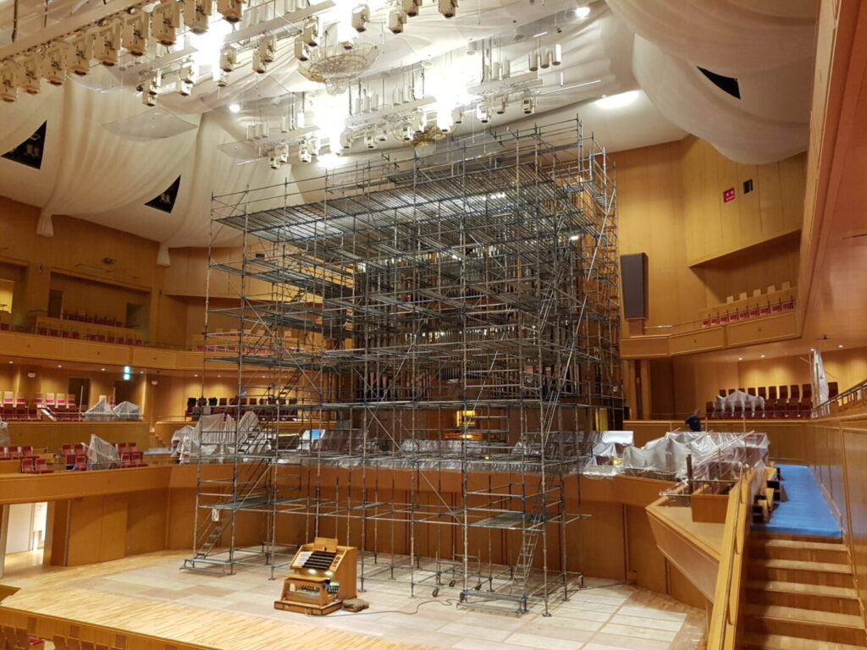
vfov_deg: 53.1
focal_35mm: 26
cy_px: 325
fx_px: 651
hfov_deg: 67.3
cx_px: 434
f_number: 1.7
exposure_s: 1/10
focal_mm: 4.2
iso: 250
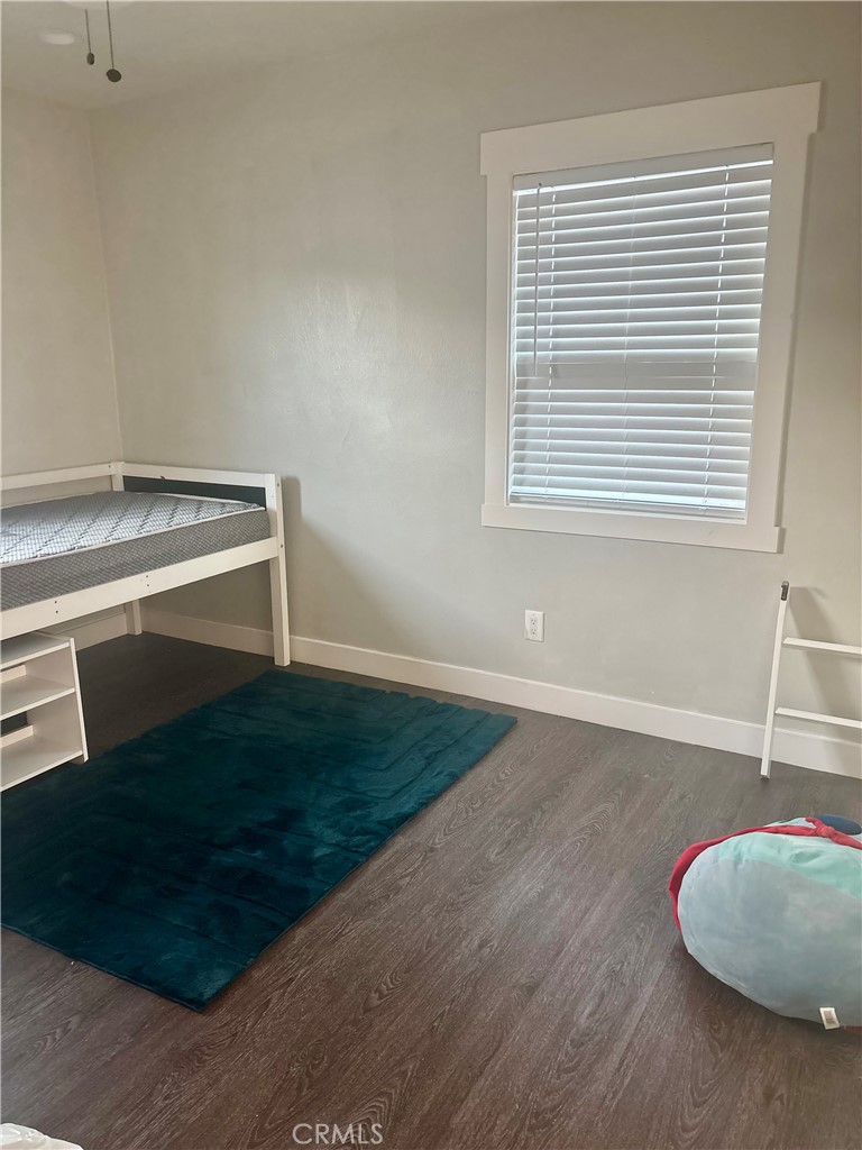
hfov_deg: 53.1
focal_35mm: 26
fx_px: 863
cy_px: 575
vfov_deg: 67.3
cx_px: 431
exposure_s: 1/60
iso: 250
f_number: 1.6
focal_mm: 5.96
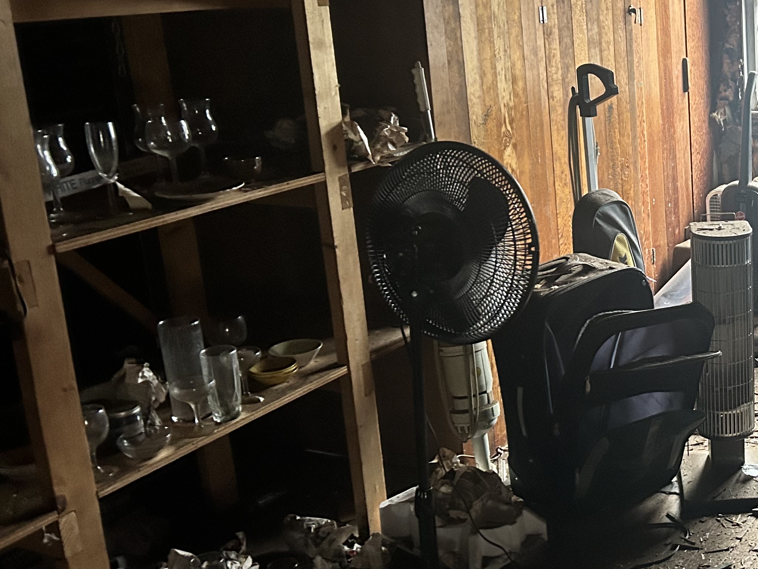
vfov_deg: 28.5
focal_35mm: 51
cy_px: 255
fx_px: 1117
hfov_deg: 34.8
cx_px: 720
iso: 500
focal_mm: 5.7
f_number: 1.5
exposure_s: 1/55
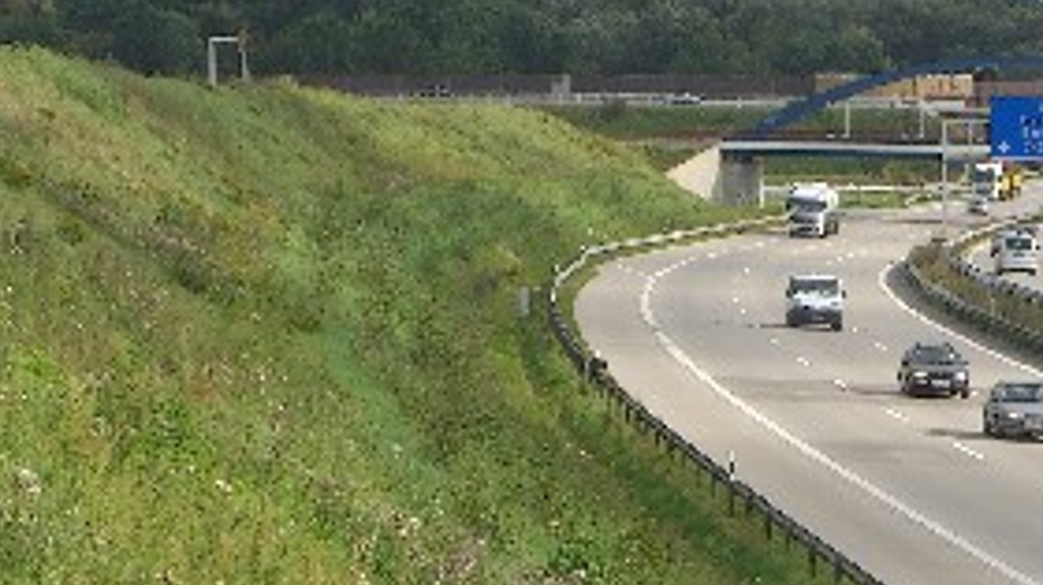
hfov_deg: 8.3
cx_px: 1078
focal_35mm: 259
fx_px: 7157
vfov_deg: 4.7
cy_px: 278
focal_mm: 23.7
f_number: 7.4
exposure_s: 1/200
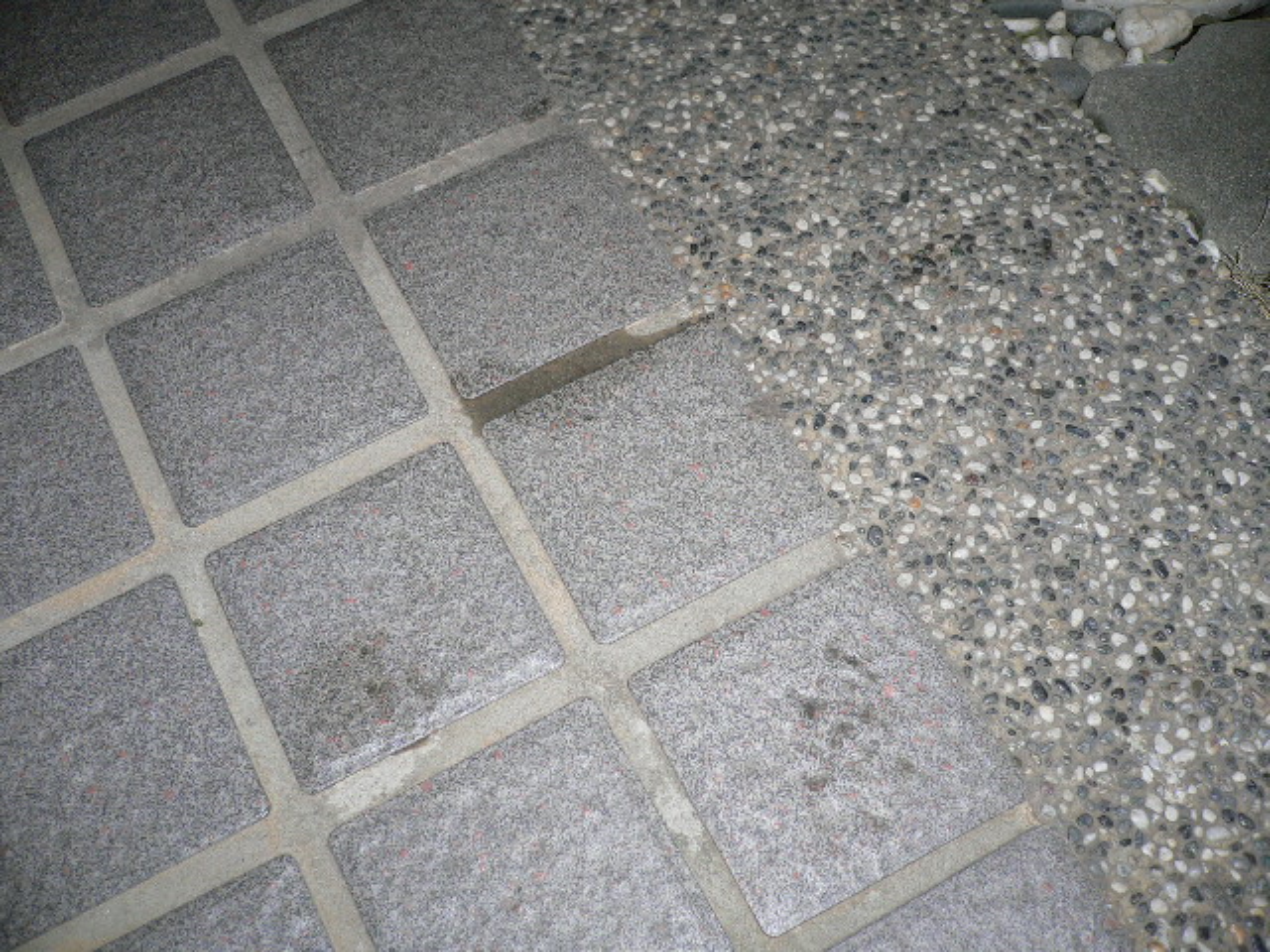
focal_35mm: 35
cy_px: 476
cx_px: 635
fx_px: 1284
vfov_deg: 40.7
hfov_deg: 52.6
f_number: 2.8
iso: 100
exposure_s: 1/60
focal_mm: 5.8
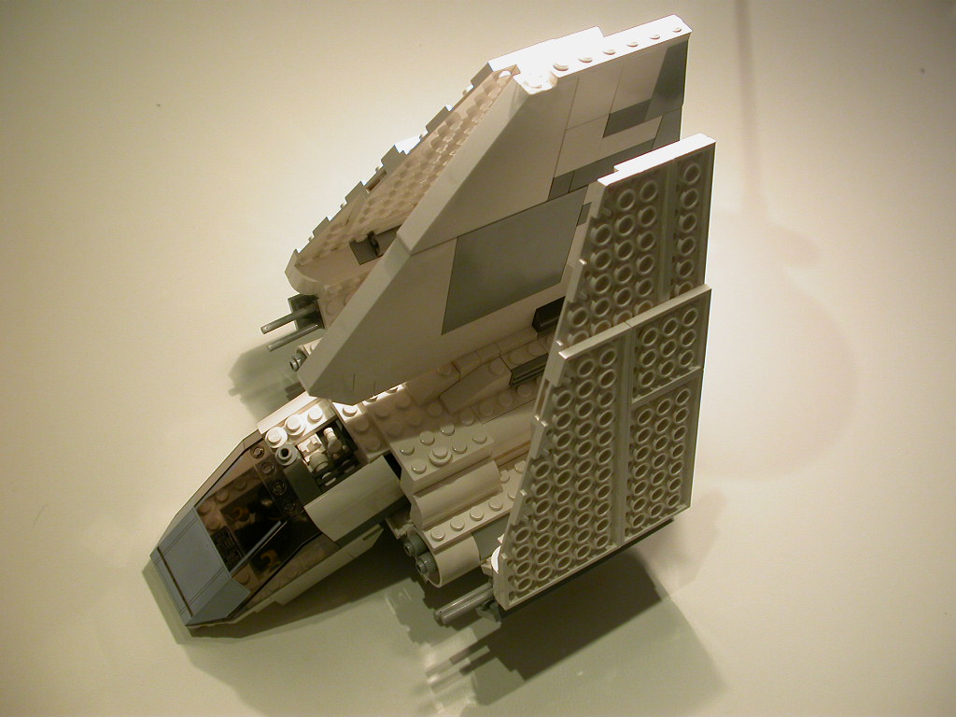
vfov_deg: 37.7
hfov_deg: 49.0
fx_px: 1049
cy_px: 358
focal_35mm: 38
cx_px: 478
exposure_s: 1/68
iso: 100
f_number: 3
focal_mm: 7.85
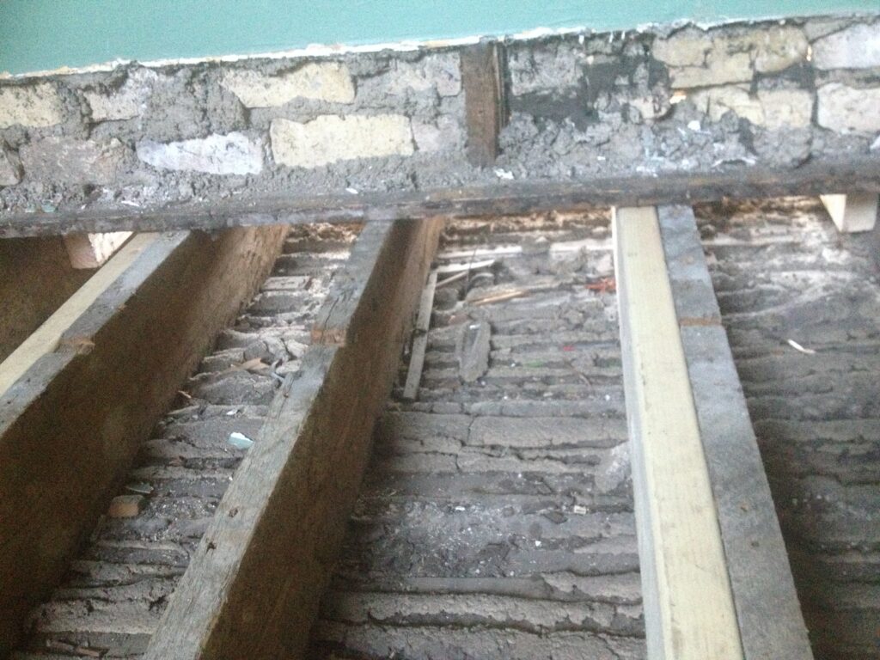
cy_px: 330
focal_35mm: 35
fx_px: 890
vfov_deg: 40.7
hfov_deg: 52.6
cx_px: 440
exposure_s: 1/15
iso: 500
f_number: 2.4
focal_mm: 4.28
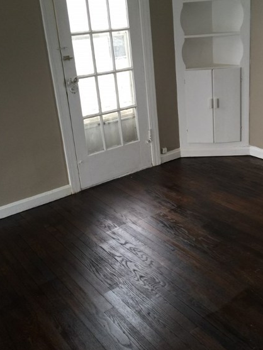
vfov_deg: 46.7
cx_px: 159
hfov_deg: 35.8
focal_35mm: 40
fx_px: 405
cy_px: 161
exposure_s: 1/30
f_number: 2.2
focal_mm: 4.15
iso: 32
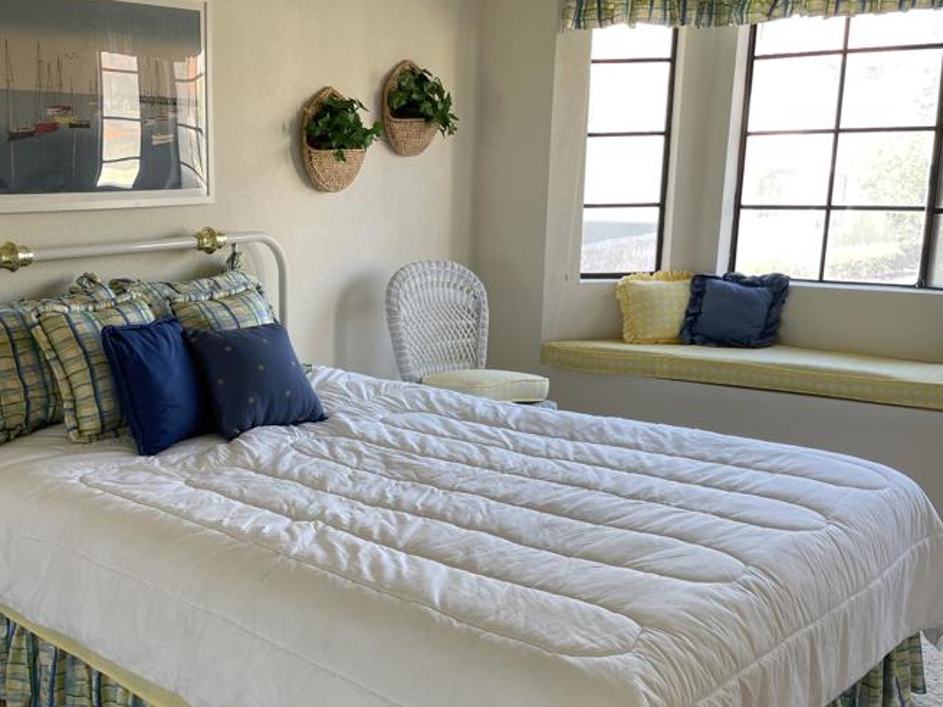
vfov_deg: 36.7
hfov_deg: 46.6
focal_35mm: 39
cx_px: 273
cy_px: 431
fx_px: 1062
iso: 80
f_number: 1.6
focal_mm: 5.1
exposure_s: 1/120
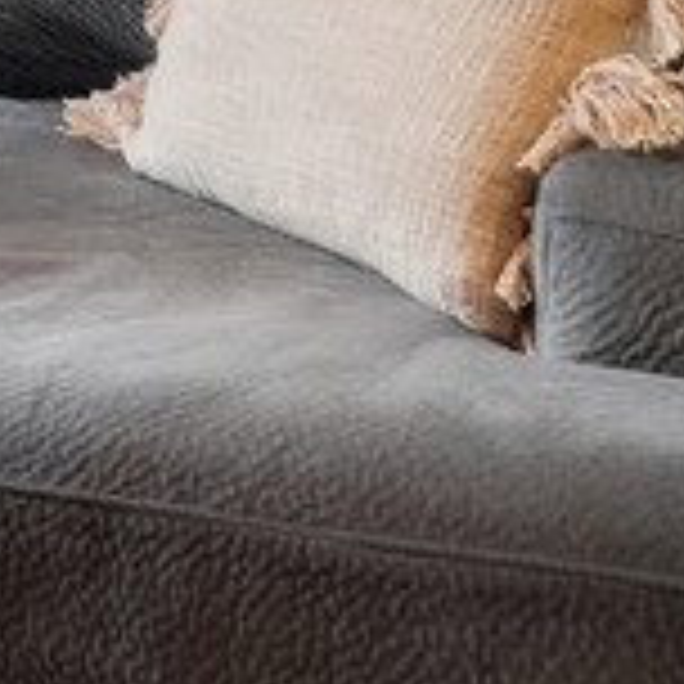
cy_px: -765
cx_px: -1179
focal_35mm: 145
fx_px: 3242
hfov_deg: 9.9
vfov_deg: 10.8
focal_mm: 16
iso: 320
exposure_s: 1/6
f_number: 8
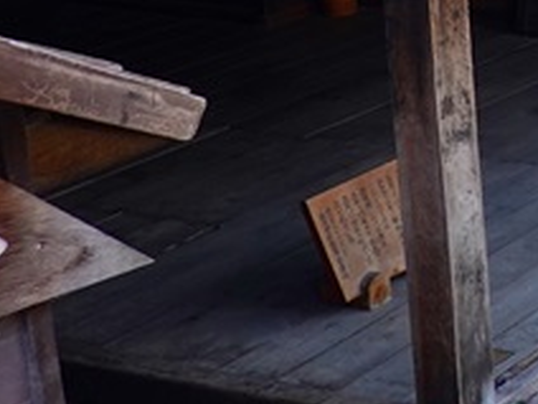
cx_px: 1167
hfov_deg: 14.2
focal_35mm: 109
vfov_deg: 13.0
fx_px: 1694
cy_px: -151
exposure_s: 1/80
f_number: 2.8
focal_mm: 9
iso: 125
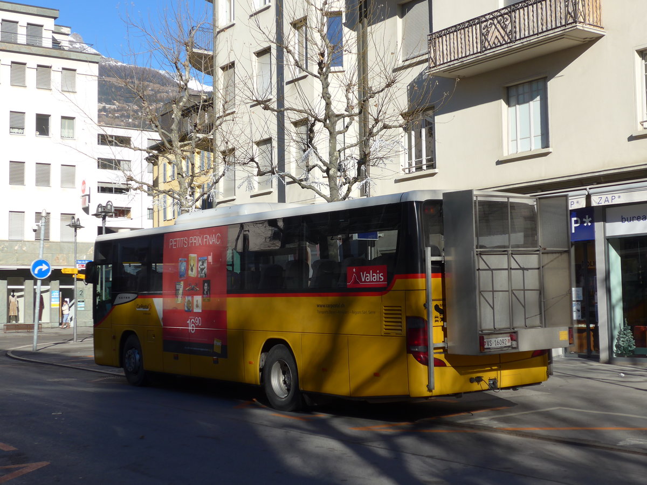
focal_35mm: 52
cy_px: 242
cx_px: 324
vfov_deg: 28.0
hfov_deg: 36.8
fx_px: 972
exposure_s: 1/1000
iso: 80
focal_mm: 10.7
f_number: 3.3
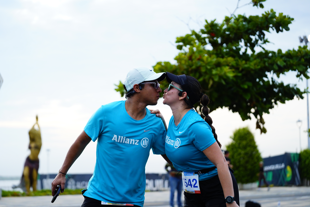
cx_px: 155
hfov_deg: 28.8
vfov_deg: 19.5
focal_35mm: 70
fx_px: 603
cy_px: 104
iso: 1600
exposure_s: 1/5000
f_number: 2.8
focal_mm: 70
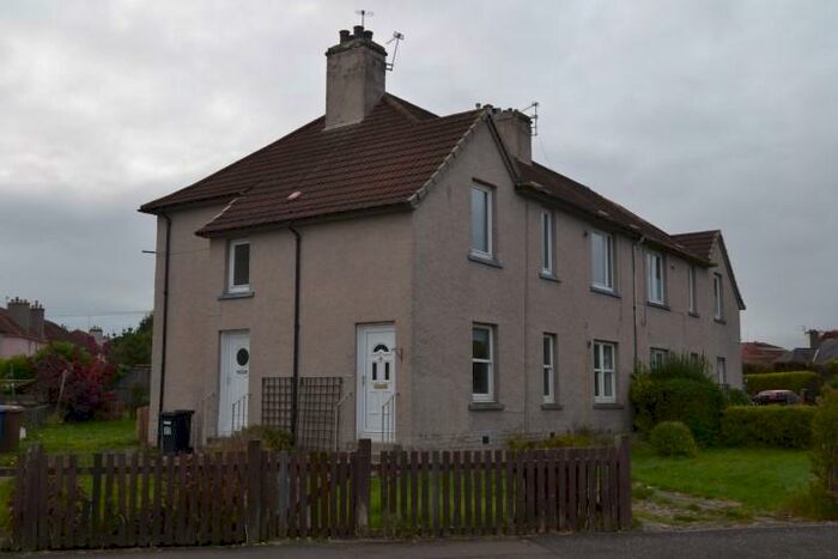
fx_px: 838
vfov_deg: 36.9
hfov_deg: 53.1
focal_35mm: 36
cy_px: 280
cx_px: 419
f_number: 6.3
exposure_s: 1/200
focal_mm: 24
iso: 100
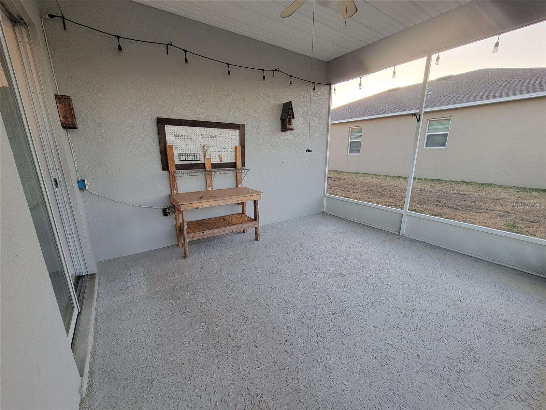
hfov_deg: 106.2
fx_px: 205
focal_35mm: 13
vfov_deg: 89.9
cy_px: 205
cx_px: 273
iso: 64
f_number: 2.2
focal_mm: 2.2
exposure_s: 1/60
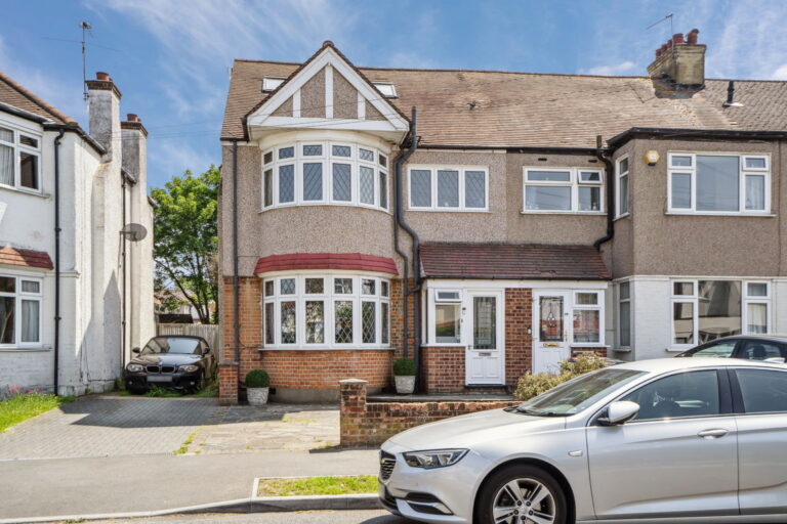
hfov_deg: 57.2
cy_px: 262
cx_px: 394
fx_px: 721
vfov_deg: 40.0
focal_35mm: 33
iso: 640
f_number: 5.6
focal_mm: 33
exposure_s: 1/2000
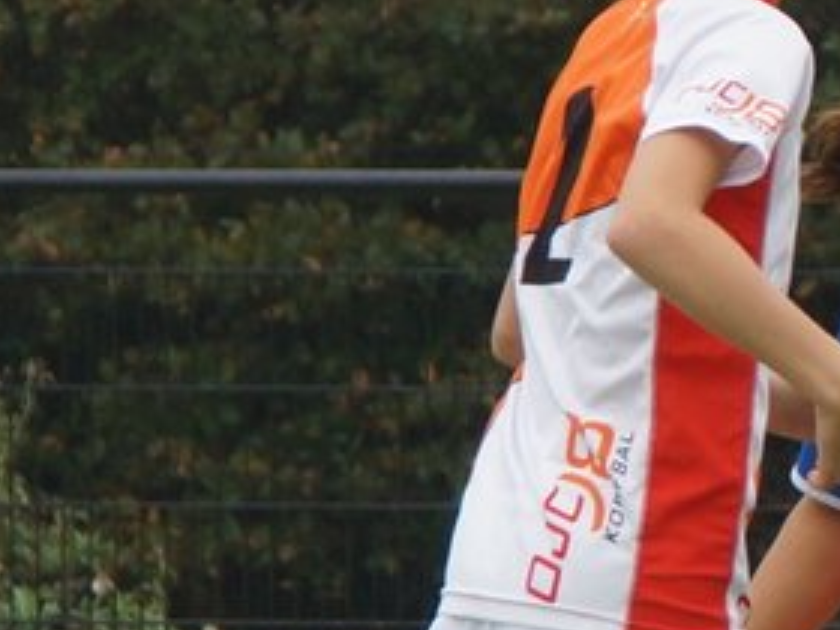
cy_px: 638
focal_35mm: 632
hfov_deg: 3.1
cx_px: 1377
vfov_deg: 2.4
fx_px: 15336
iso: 400
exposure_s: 1/640
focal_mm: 120
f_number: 7.1
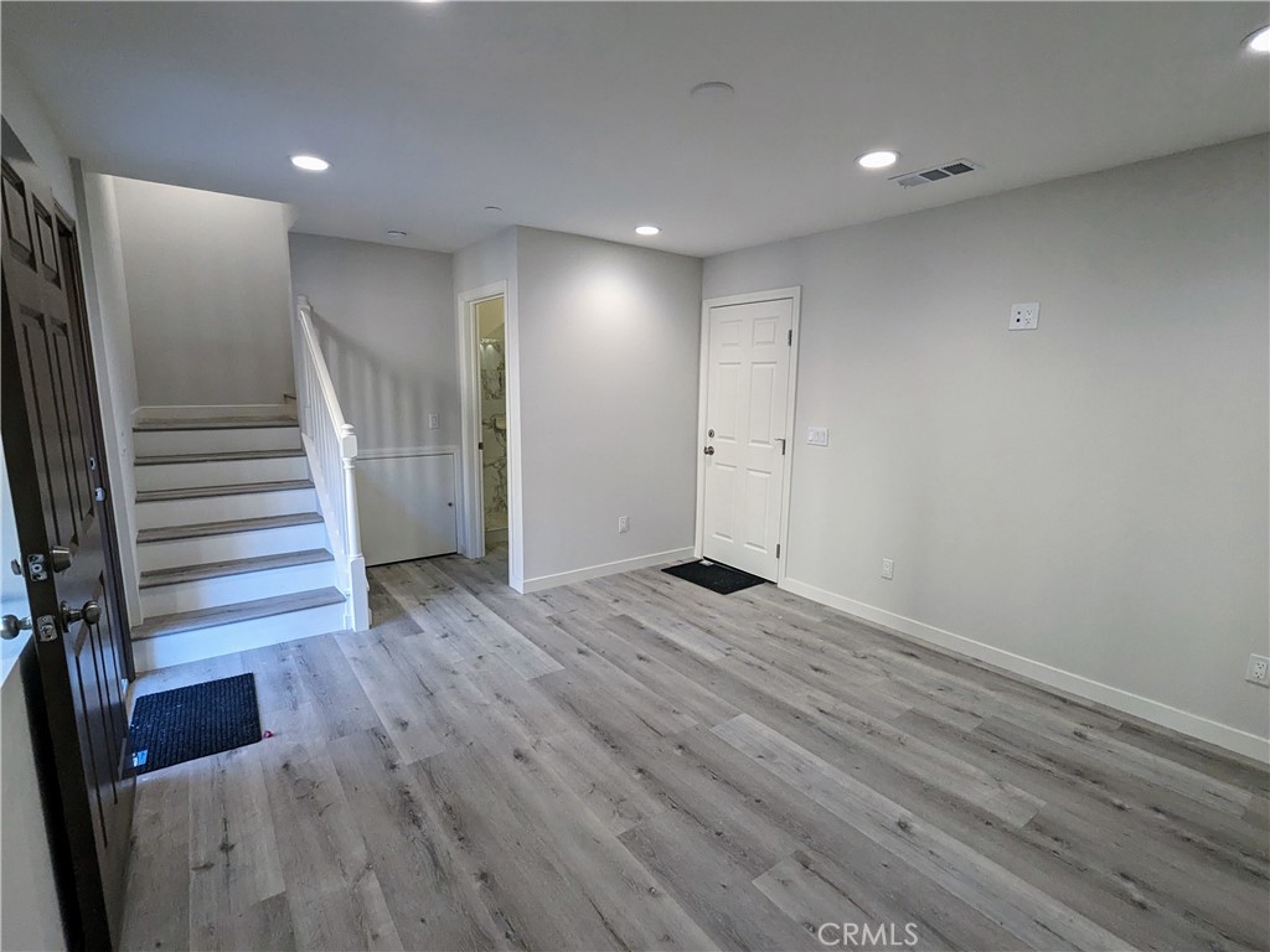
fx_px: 587
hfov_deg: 94.5
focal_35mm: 16
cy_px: 476
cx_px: 635
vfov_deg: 78.1
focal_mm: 2.22
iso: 289
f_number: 2.2
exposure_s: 1/182
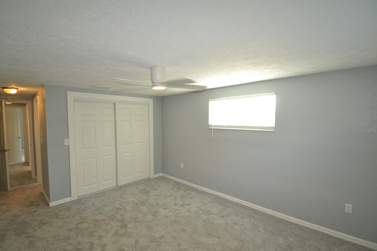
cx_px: 179
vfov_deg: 73.7
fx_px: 168
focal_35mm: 16
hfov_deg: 96.7
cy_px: 130
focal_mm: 10
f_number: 3.5
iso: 400
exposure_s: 1/60
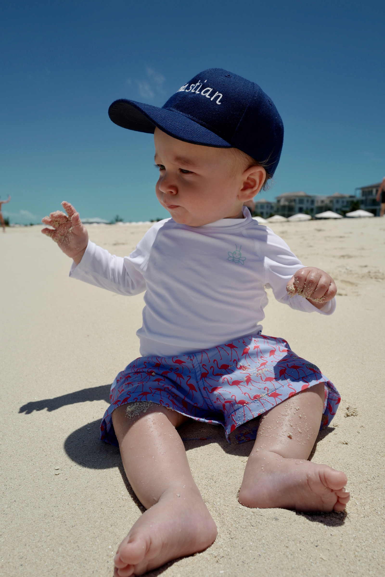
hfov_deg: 46.4
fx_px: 449
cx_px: 192
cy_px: 288
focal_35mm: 28
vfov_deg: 65.5
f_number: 8
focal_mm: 28
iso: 100
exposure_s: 1/1000
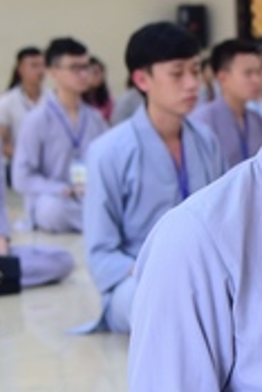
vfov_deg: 14.5
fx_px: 1536
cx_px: 390
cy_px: 215
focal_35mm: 141
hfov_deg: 9.5
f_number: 4
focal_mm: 38
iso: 1000
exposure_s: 1/50
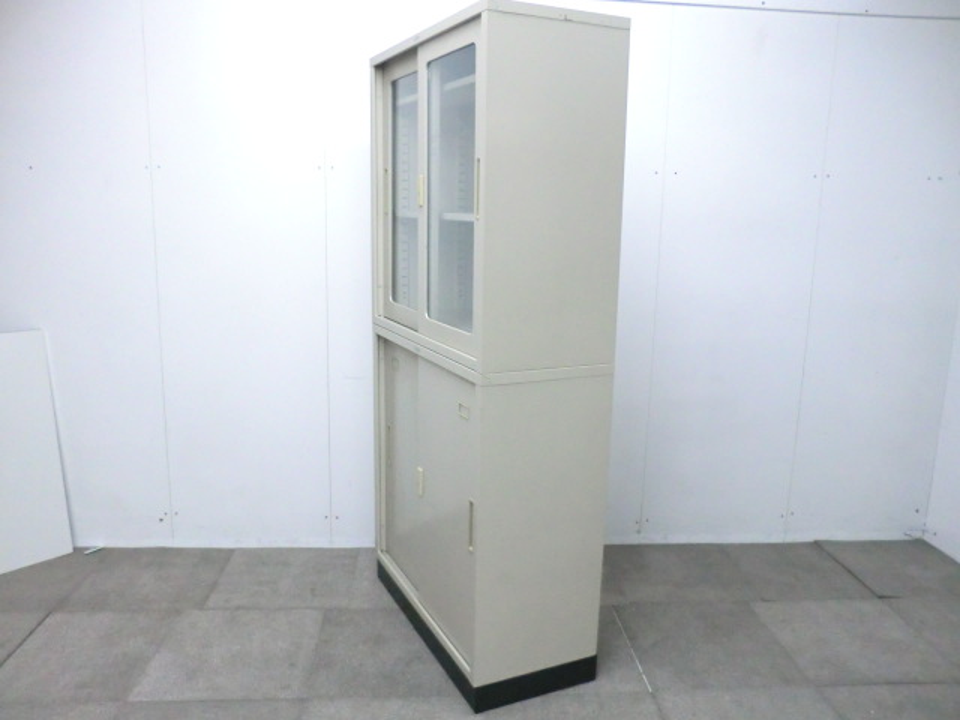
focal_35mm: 27
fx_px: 749
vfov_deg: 51.4
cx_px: 480
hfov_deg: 65.3
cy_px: 360
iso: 640
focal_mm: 4.9
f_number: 3.2
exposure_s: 1/60
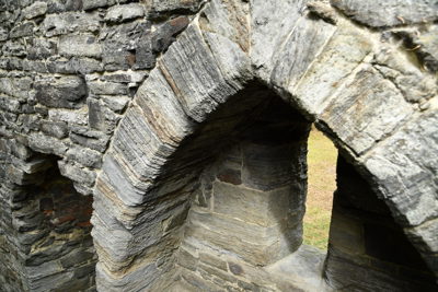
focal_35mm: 24
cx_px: 219
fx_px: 292
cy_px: 146
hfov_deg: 73.7
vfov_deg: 53.2
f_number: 4.5
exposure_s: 1/60
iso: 100
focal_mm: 16
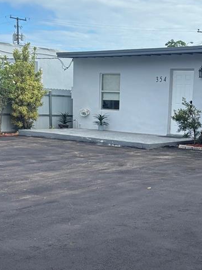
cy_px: 183
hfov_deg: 22.4
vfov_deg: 29.6
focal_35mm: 65
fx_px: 506
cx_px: 143
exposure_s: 1/2288
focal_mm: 5.96
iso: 50
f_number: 1.6
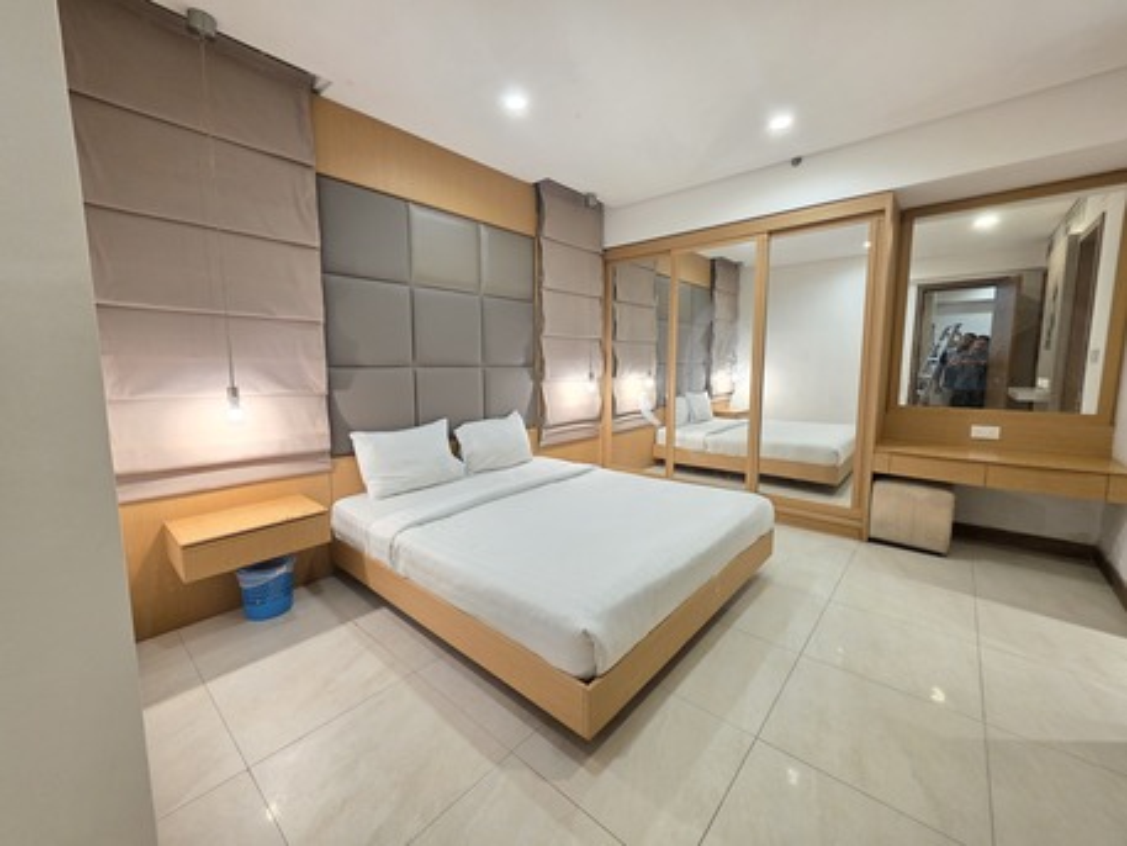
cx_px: 564
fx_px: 423
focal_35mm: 13
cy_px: 423
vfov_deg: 89.9
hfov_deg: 106.2
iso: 400
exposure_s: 1/50
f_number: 1.9
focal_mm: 2.2
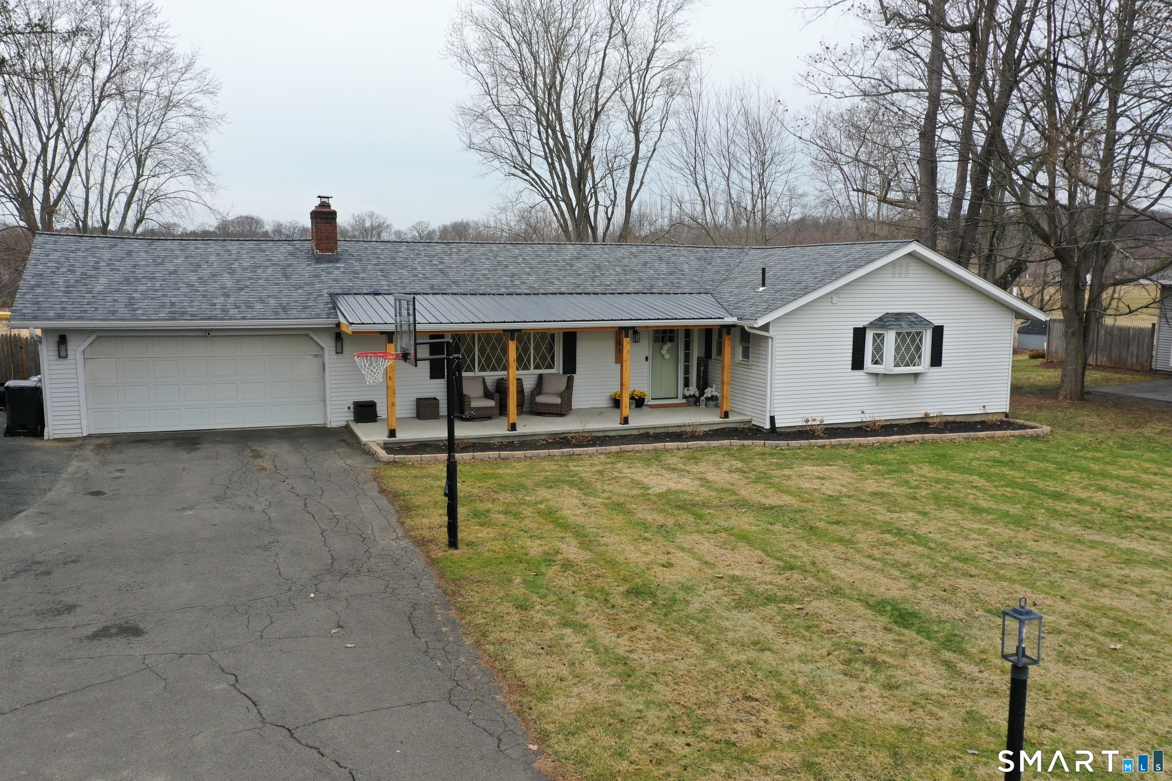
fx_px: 911
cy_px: 390
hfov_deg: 65.5
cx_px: 586
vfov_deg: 46.4
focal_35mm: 28
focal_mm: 10.26
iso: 100
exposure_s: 1/640
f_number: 4
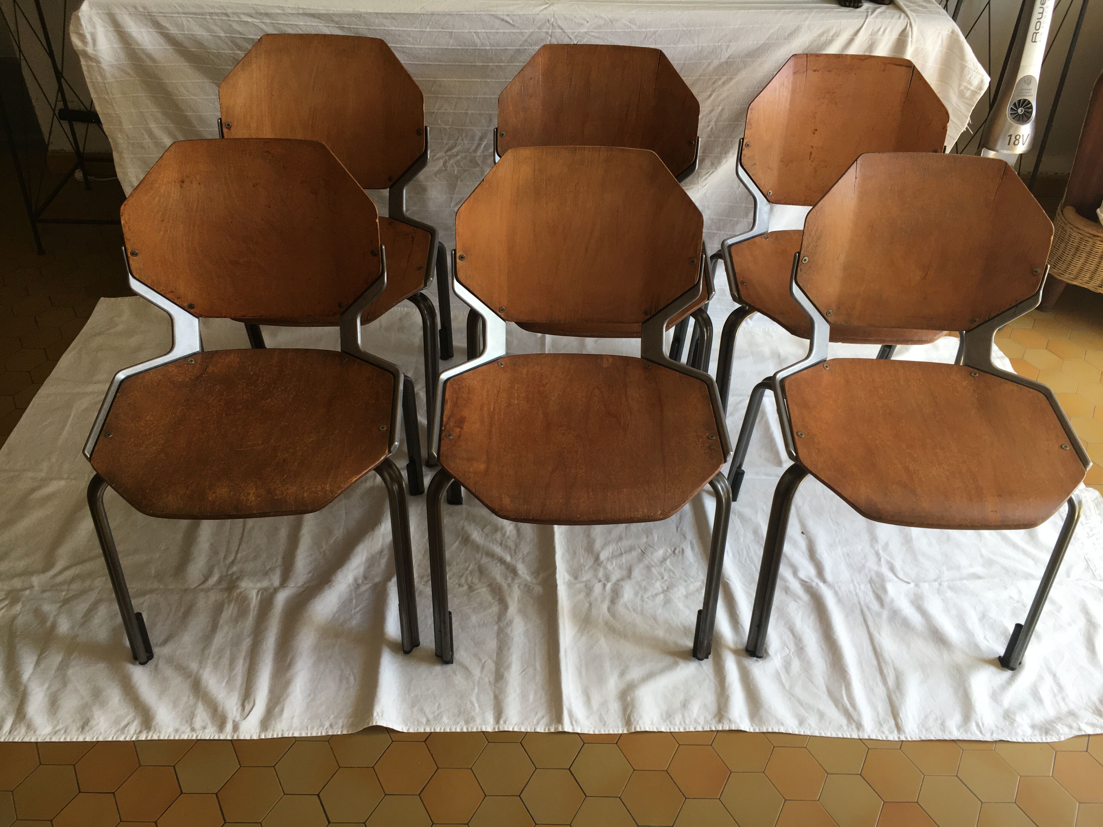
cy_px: 414
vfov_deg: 48.2
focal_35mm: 29
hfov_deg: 61.7
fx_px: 924
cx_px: 552
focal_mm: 4.15
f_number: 2.2
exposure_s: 1/100
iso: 40
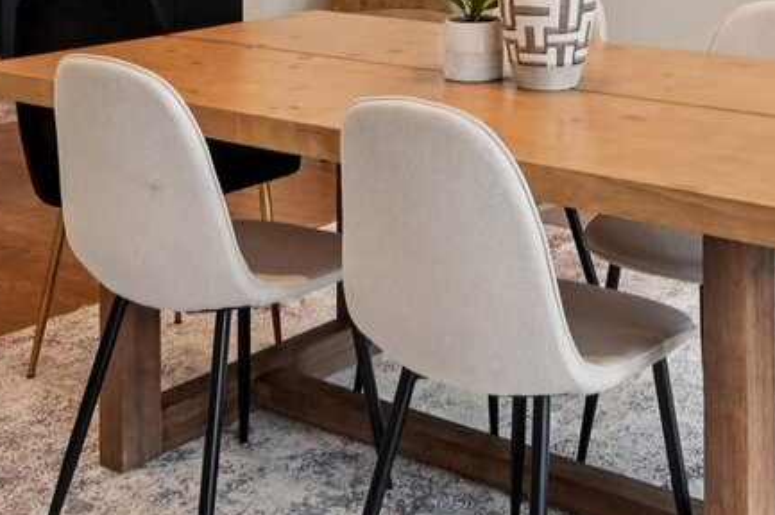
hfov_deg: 32.2
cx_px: 653
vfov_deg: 21.1
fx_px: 1291
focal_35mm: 60
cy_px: -100
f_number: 13
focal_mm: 16
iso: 400
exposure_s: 1/10
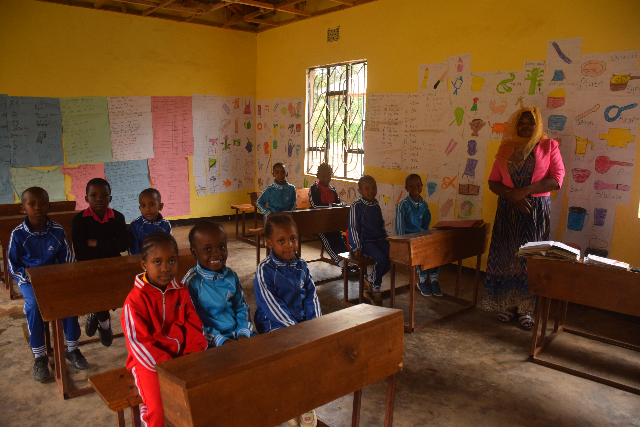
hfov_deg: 67.4
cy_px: 214
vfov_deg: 48.0
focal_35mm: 27
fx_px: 480
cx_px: 320
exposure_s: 1/160
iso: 640
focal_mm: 18
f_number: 4.5
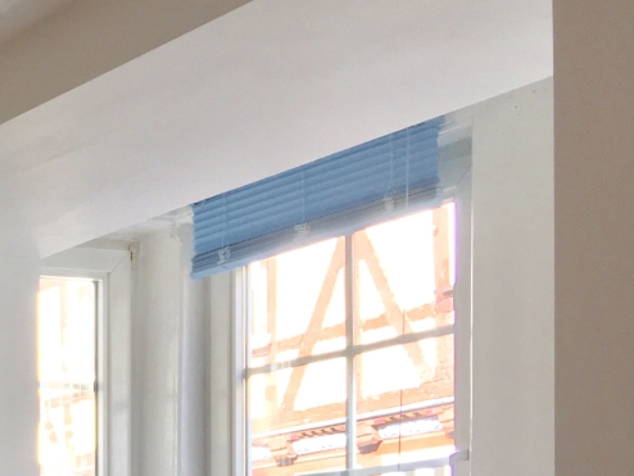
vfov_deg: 15.8
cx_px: -320
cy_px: 655
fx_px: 1613
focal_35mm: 88
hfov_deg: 19.4
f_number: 2.2
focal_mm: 4.15
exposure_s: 1/100
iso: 40
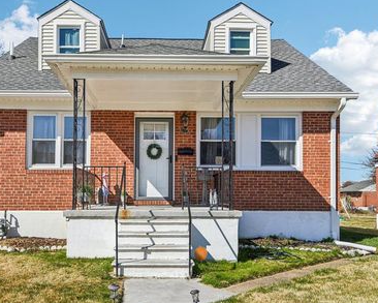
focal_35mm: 32
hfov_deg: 55.5
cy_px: 137
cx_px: 165
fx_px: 358
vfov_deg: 45.8
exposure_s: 1/2000
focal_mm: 25
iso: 400
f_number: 8
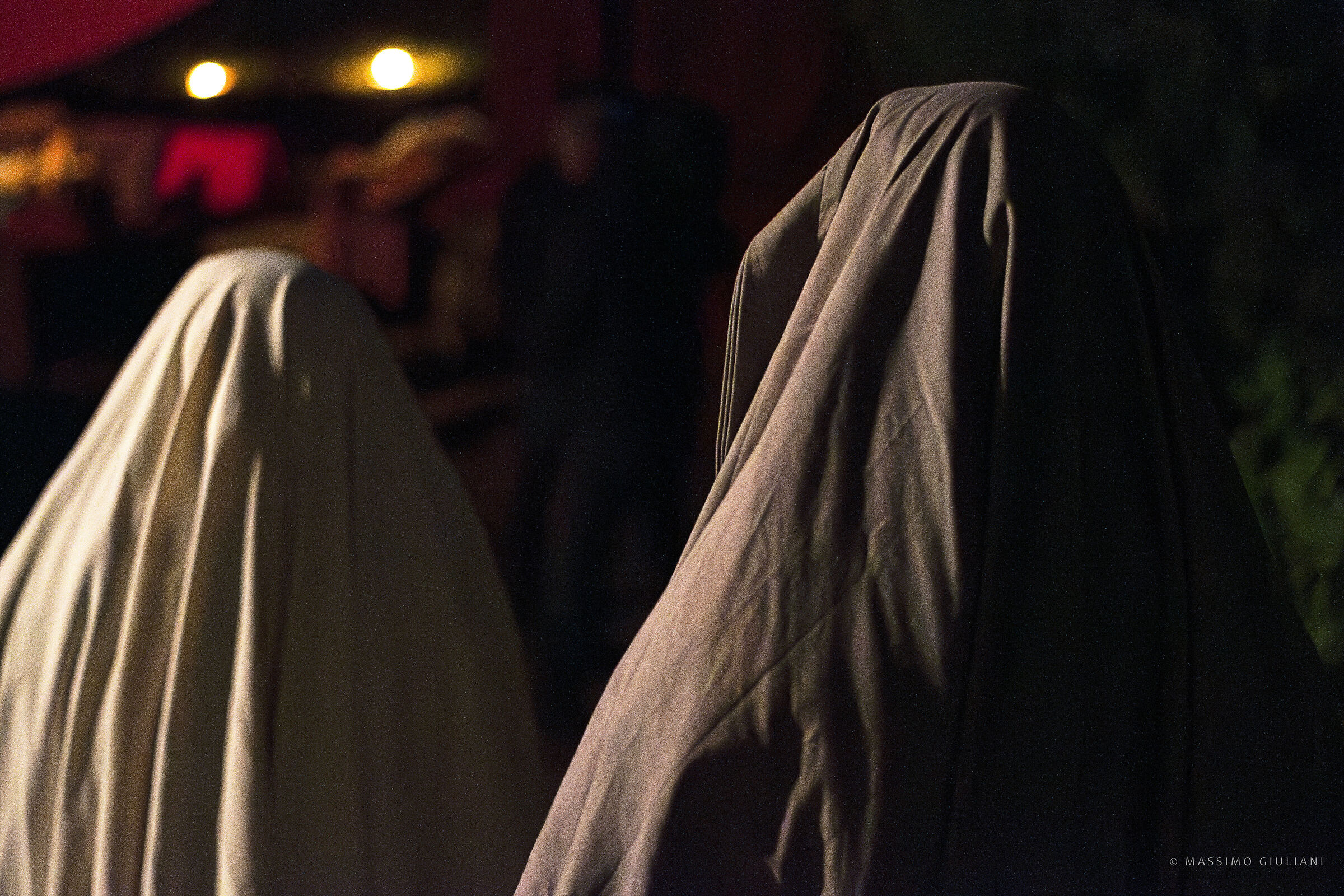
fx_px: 2800
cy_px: 448
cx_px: 672
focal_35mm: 75
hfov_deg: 27.0
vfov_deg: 18.2
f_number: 1.8
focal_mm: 50
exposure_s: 1/250
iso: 6400
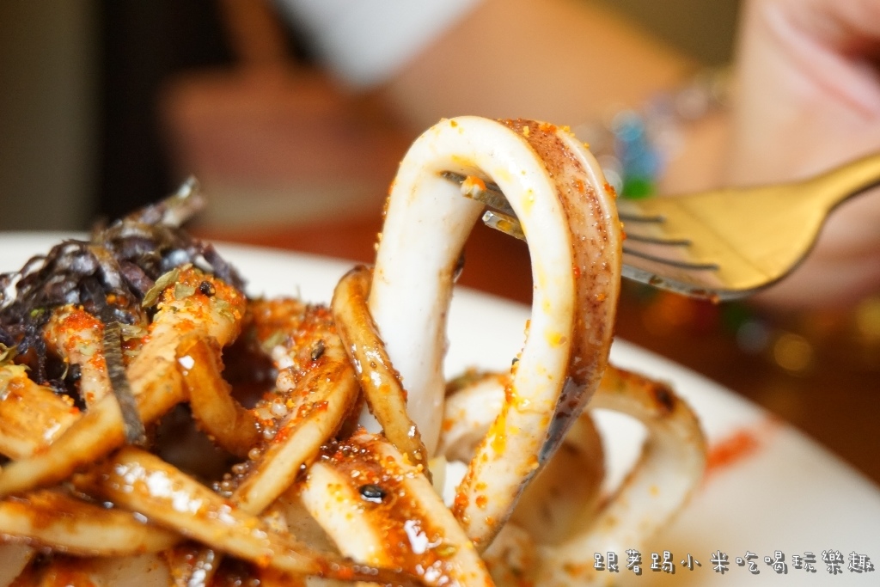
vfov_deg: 22.6
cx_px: 440
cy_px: 294
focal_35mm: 60
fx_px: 1467
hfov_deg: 33.4
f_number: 5.6
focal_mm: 40
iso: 1250
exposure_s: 1/80
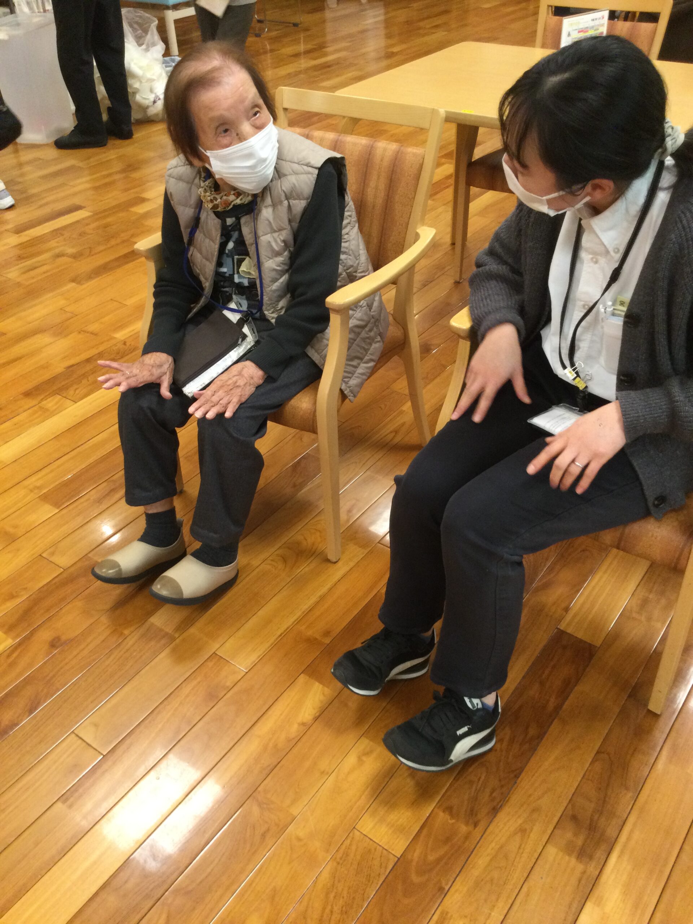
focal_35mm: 31
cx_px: 346
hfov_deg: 45.4
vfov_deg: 58.4
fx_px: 827
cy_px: 462
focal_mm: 3.3
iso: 125
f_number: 2.4
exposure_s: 1/30
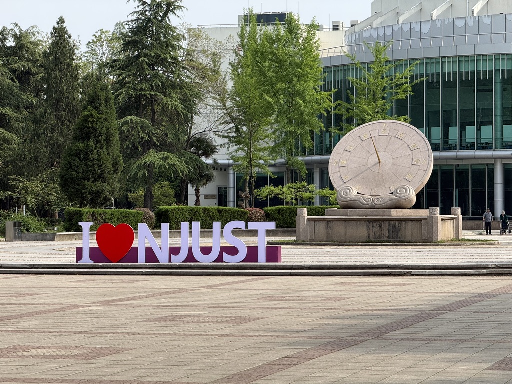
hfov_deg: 16.4
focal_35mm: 120
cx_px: 256
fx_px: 1775
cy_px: 192
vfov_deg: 12.3
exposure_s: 1/1080
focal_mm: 15.66
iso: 64
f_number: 2.8
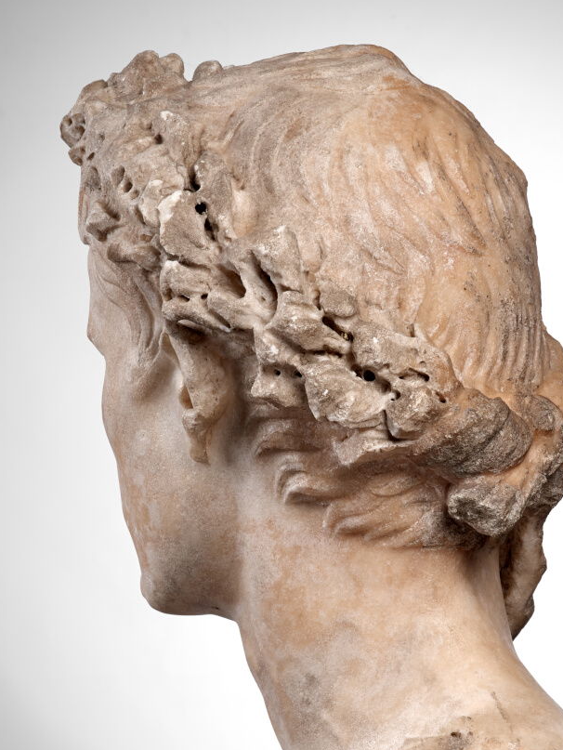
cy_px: 569
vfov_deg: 18.8
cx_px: 348
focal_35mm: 104
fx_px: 2254
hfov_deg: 14.2
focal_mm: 80
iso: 200
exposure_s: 1/125
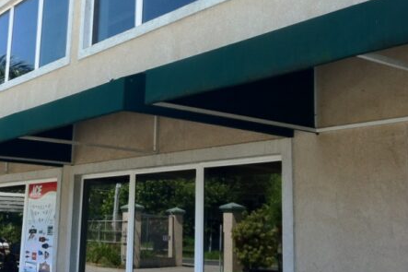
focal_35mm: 63
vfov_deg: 21.4
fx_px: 714
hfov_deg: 31.5
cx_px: 116
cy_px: 84
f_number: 2.8
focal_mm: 3.85
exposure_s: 1/402
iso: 80
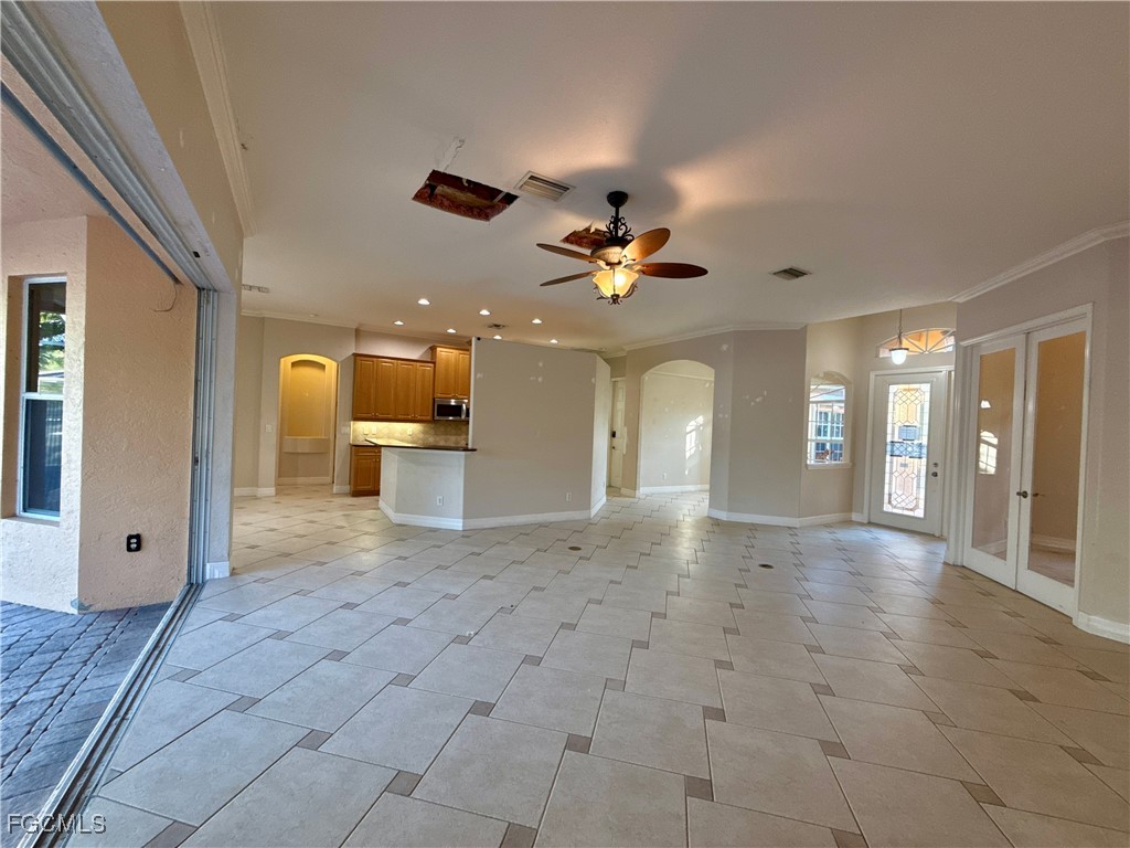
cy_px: 424
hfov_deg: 102.1
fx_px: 457
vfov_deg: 85.7
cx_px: 565
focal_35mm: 14
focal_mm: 2.22
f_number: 2.2
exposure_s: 1/120
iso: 320
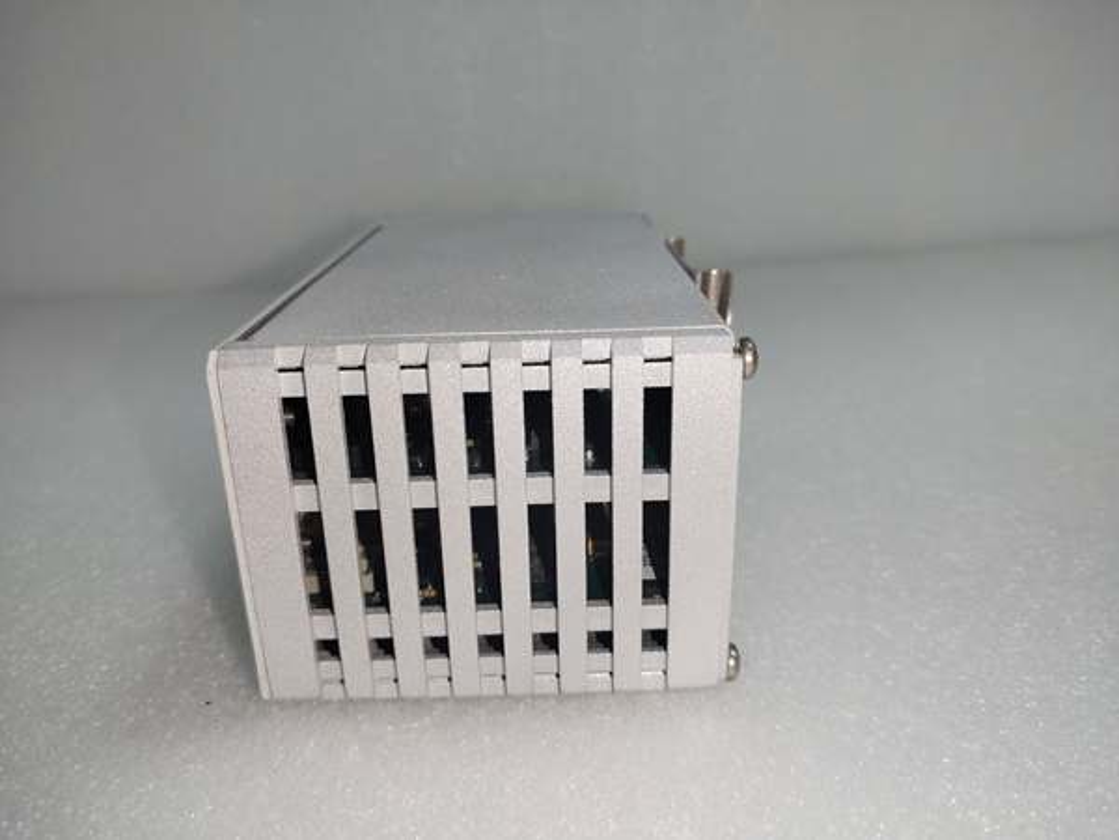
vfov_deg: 53.1
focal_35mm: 26
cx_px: 560
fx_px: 840
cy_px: 420
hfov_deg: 67.3
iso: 200
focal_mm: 4.75
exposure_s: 1/50
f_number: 1.8
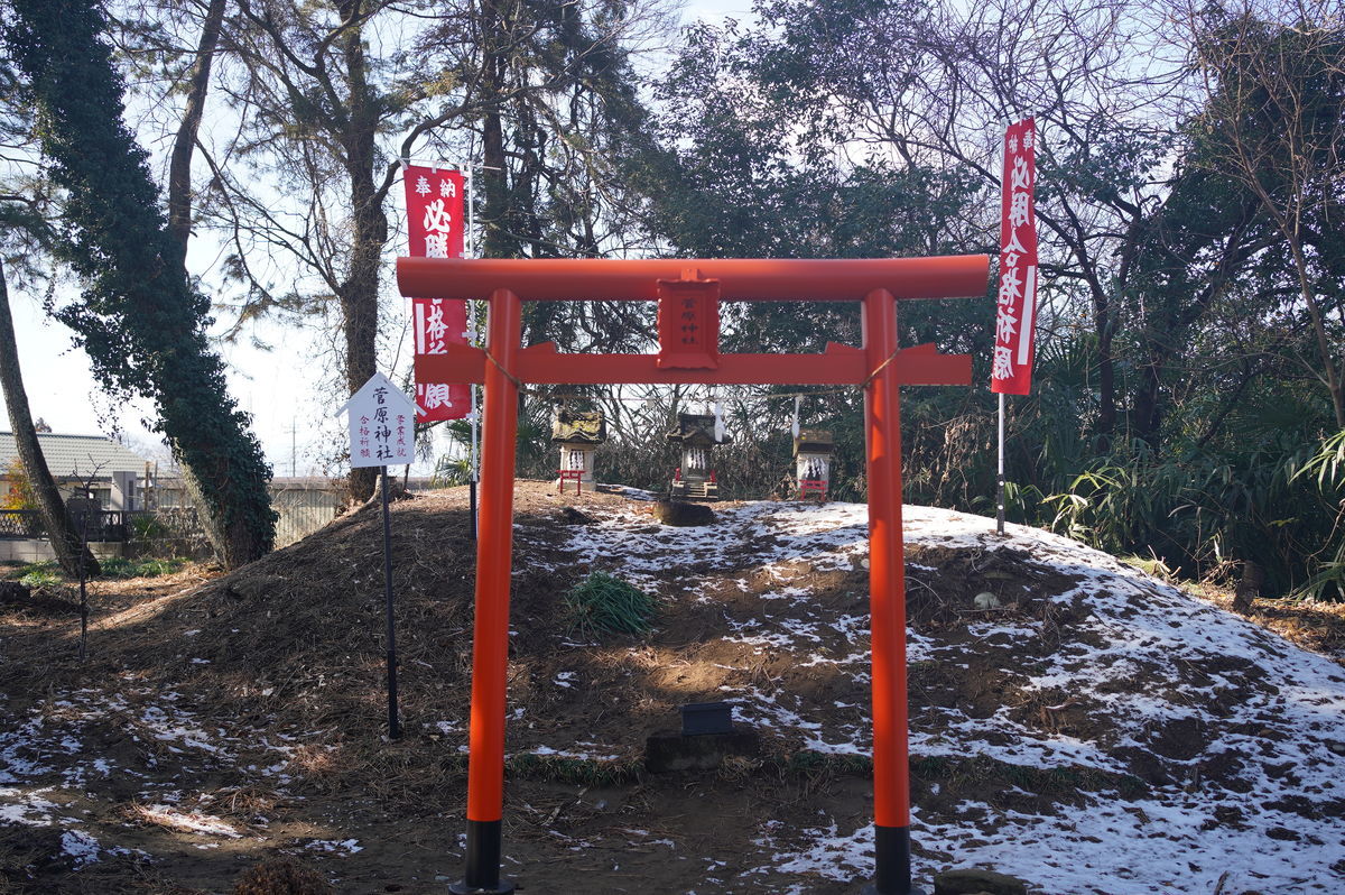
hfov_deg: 54.5
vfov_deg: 37.8
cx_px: 672
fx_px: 1307
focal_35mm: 35
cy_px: 448
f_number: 3.5
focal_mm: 35
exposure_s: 1/250
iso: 100
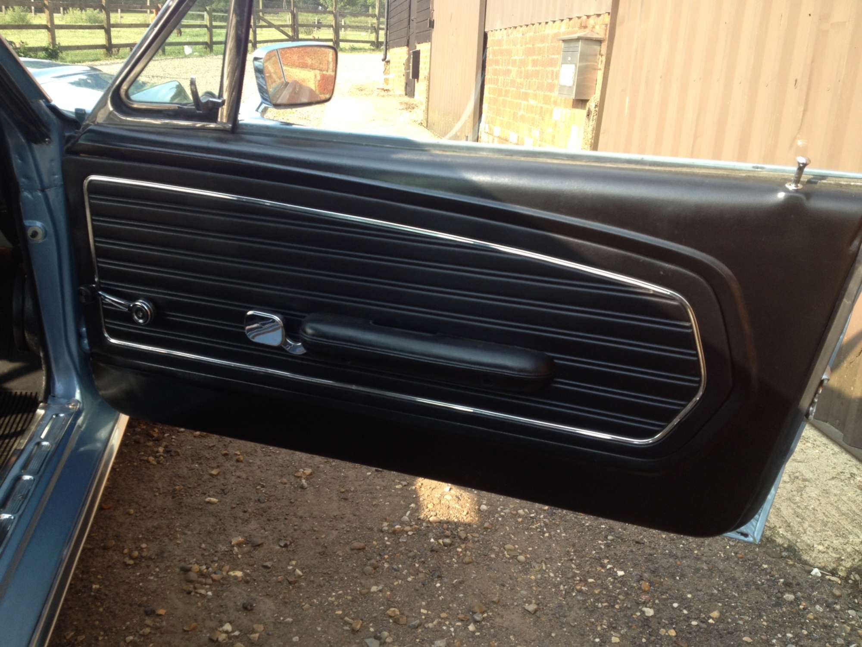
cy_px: 324
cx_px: 431
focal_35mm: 35
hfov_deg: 52.6
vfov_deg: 40.7
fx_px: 872
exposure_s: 1/236
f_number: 2.4
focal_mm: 4.28
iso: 50
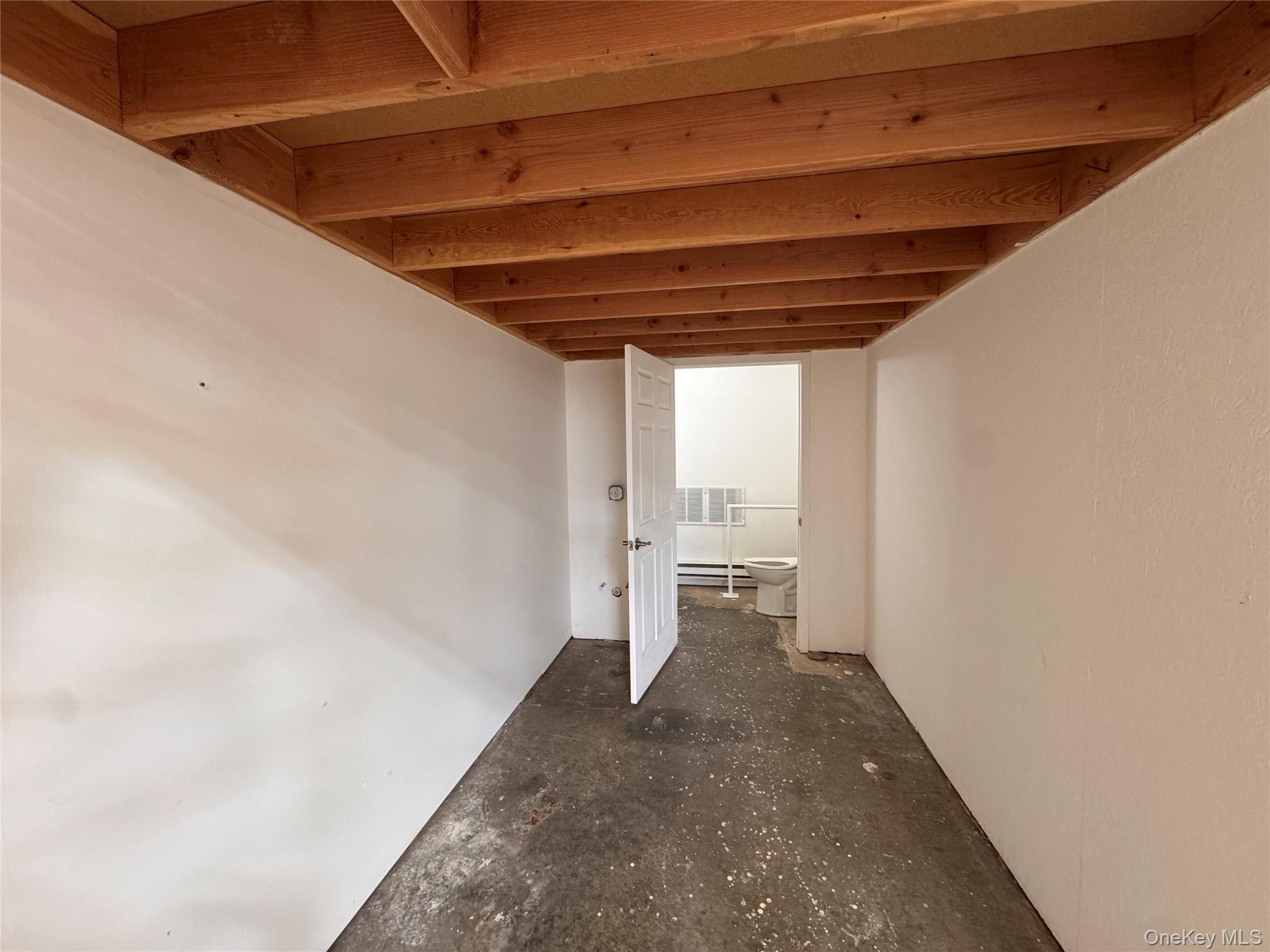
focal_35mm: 14
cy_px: 476
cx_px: 635
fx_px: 514
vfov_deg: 85.7
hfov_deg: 102.1
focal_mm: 2.22
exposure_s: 1/81
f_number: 2.2
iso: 320
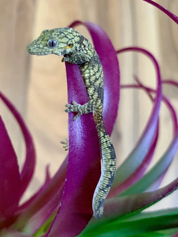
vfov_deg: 65.3
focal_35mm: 27
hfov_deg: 51.4
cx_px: 87
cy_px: 116
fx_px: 185
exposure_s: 1/50
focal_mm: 4.25
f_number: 1.8
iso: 100
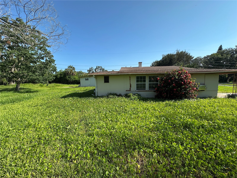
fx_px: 96
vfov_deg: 85.7
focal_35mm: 14
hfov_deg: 102.1
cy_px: 89
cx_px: 118
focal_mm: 2.22
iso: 40
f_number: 2.2
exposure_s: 1/1221
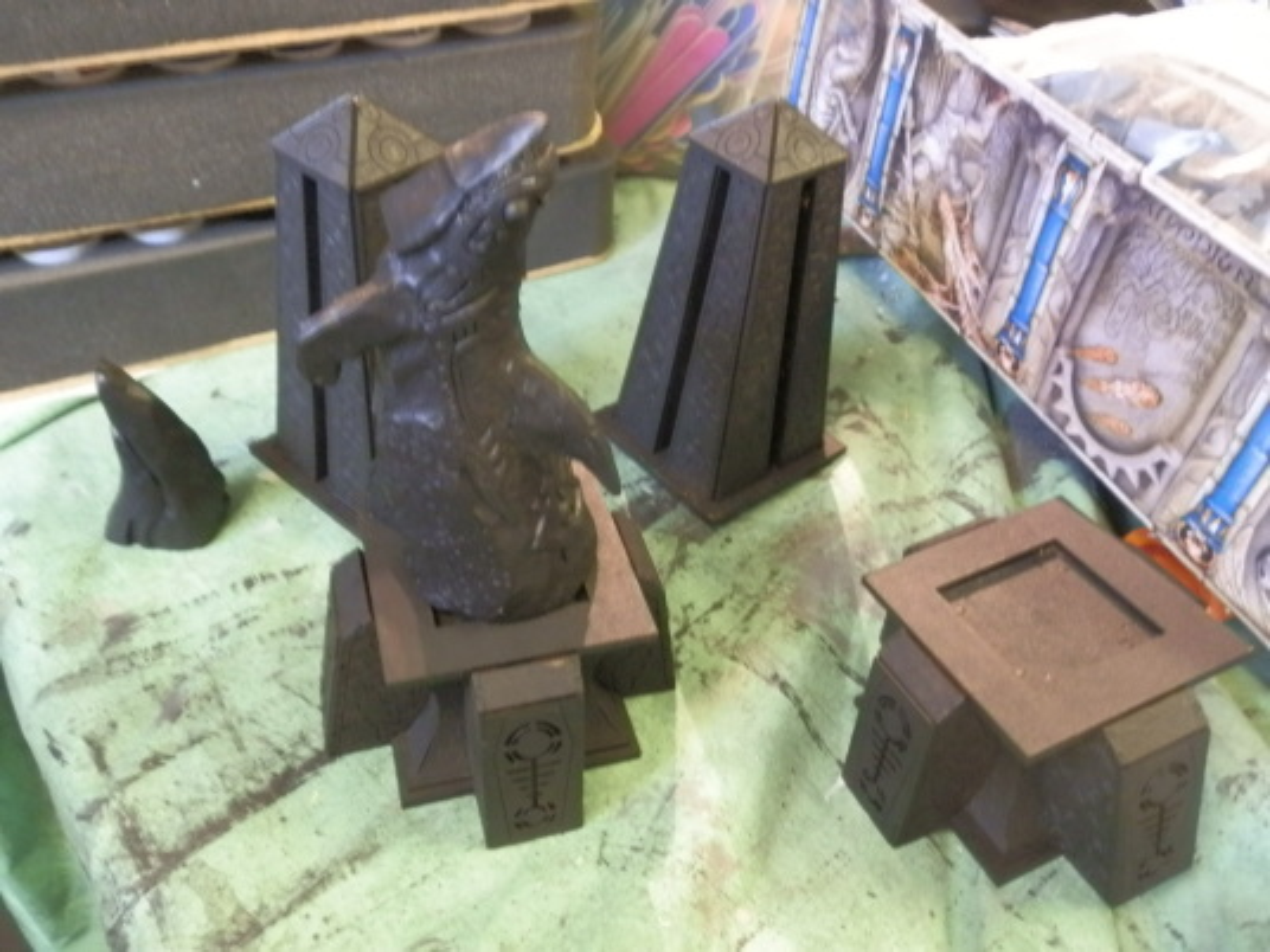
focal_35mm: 28
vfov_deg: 49.7
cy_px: 476
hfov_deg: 63.4
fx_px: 1027
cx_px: 635
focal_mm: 5
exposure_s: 1/10
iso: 400
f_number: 3.1
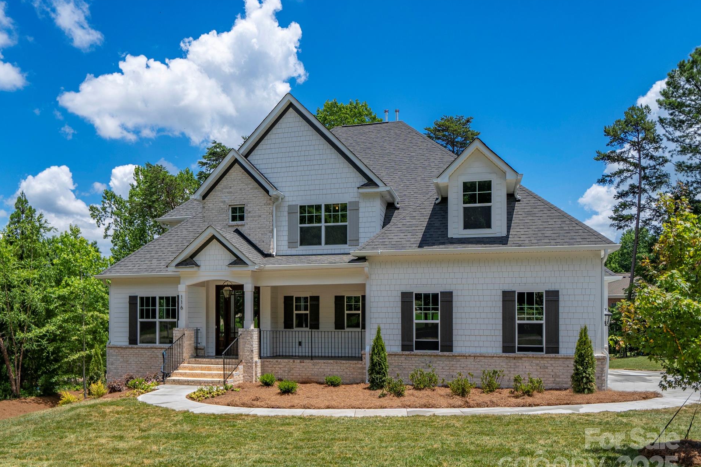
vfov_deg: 46.4
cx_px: 329
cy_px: 246
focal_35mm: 28
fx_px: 545
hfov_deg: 65.4
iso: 320
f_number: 6.3
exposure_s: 1/1250
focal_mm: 26
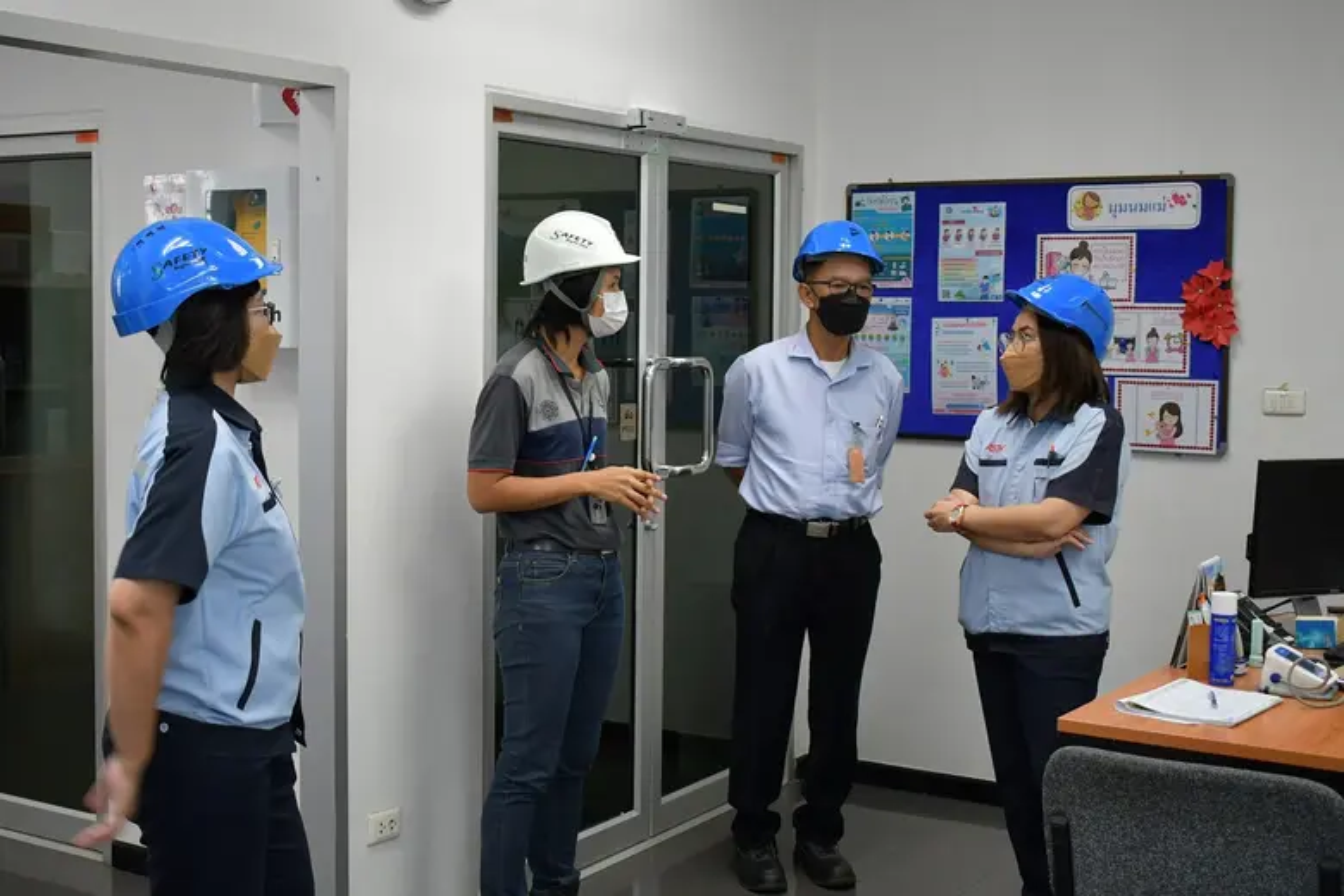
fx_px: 1568
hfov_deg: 46.4
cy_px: 448
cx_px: 672
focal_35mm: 42
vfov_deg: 31.9
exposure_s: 1/40
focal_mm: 28
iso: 500
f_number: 4.2
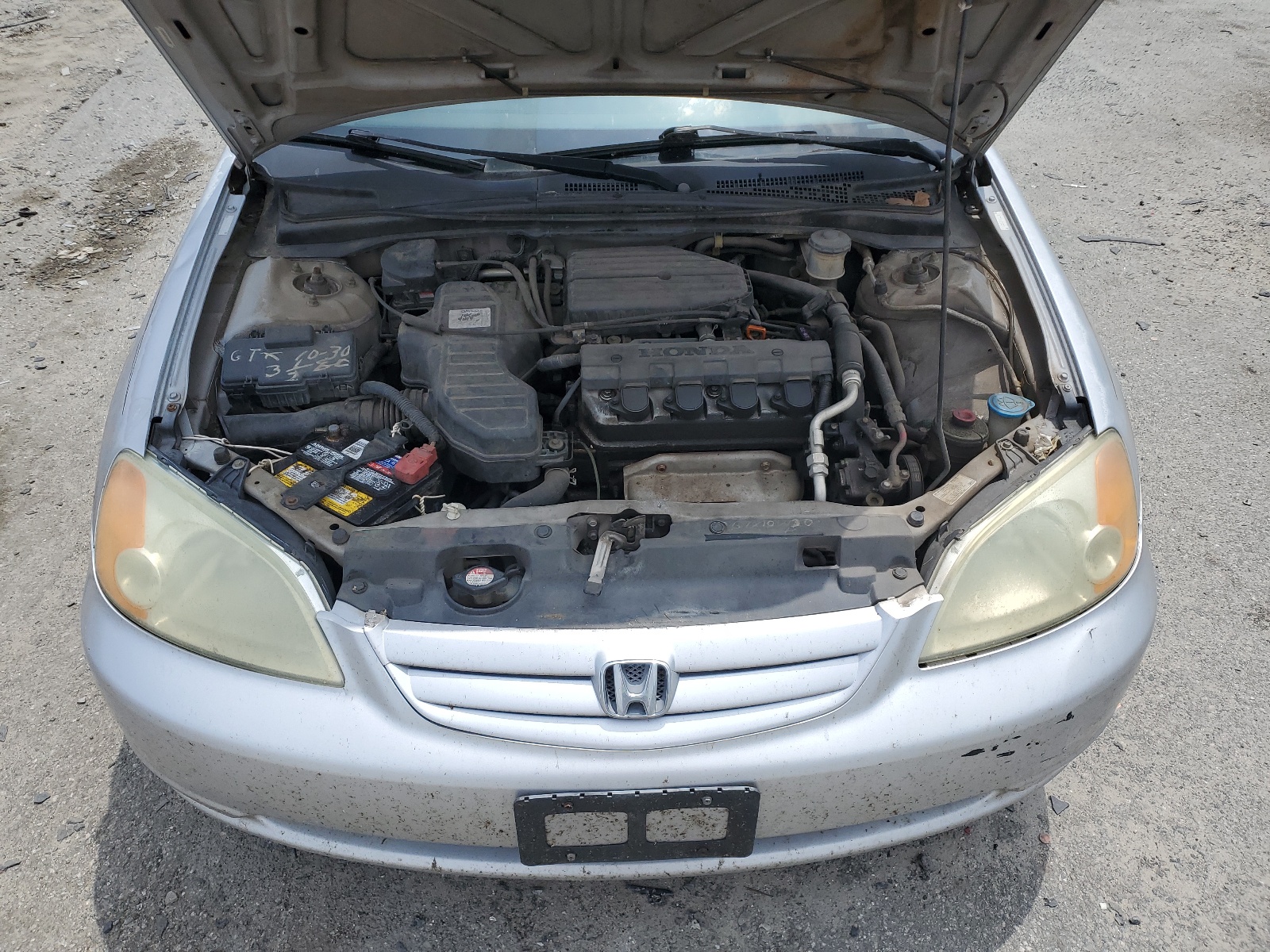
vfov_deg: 53.1
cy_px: 476
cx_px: 635
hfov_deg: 67.3
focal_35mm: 26
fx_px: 954
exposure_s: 1/3333
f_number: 1.5
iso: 50
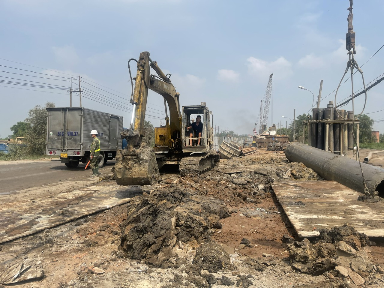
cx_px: 192
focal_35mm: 26
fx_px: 288
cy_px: 144
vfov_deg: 53.1
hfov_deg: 67.3
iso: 32
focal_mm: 4.2
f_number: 1.6
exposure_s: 1/4292
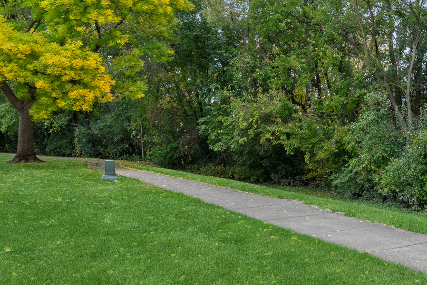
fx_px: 498
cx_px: 375
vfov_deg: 31.9
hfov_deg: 42.9
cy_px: 141
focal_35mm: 42
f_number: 8
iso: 250
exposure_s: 1/160
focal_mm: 14
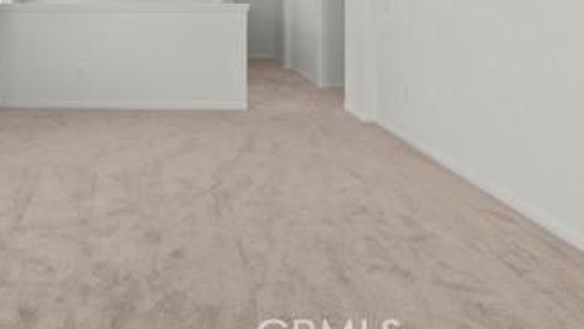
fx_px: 511
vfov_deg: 32.0
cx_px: 135
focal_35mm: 33
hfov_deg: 56.1
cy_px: -22
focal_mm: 16
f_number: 8
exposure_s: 1/15
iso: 2000
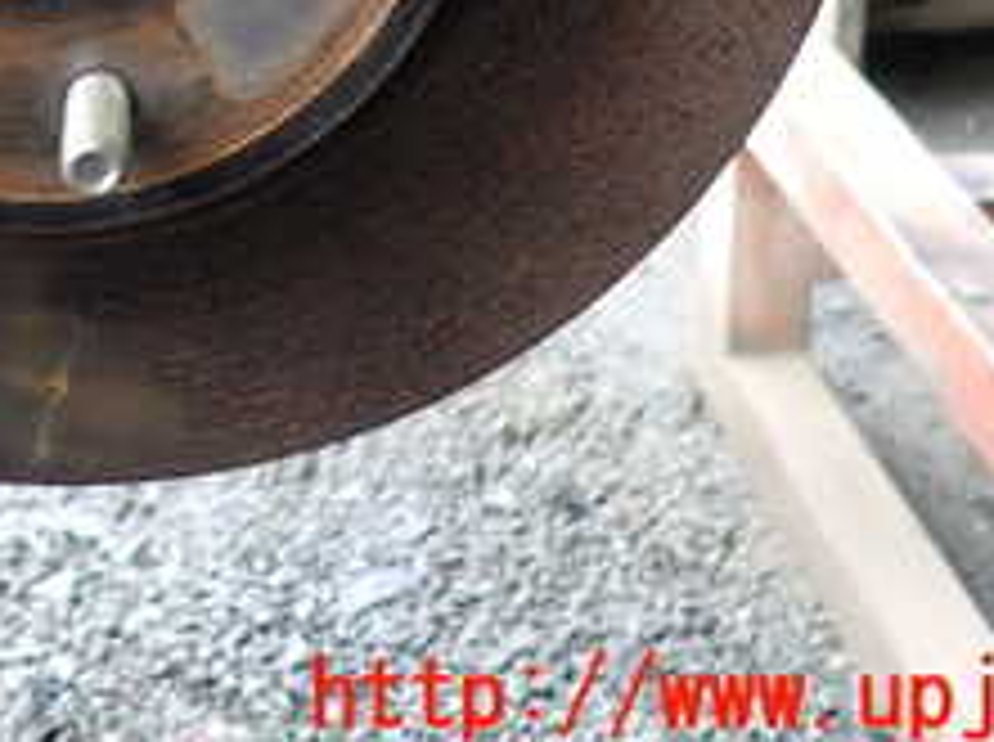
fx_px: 1949
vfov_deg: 19.6
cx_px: -22
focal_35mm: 68
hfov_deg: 26.9
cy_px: -256
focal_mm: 4.5
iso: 200
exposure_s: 1/80
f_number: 2
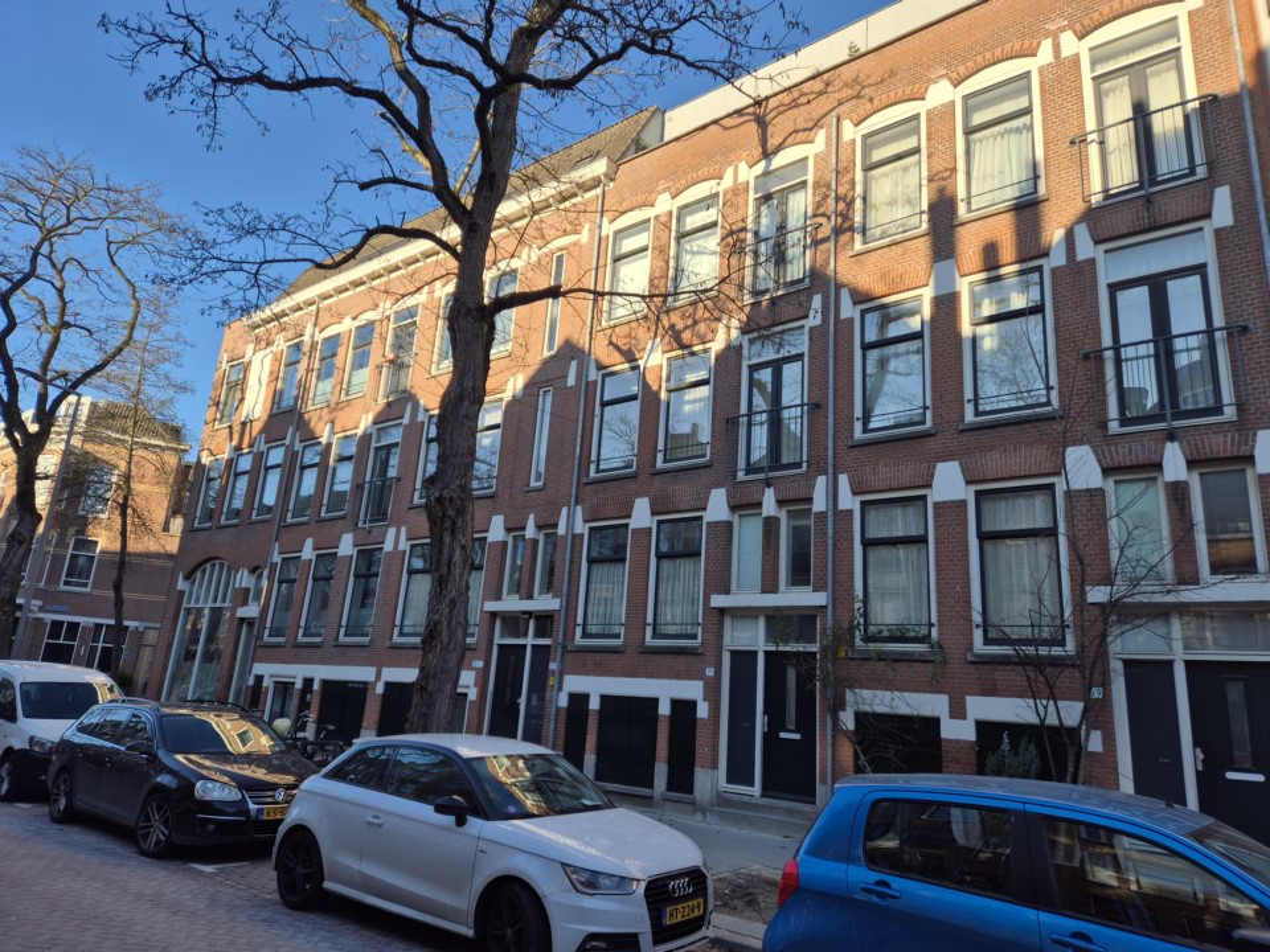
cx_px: 635
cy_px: 476
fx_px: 844
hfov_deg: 73.9
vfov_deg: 58.9
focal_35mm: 23
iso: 25
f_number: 1.8
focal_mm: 5.4
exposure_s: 1/966
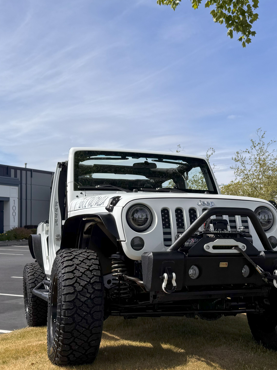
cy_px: 224
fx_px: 480
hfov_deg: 31.9
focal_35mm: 45
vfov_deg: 41.9
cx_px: 188
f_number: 1.78
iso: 80
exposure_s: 1/5348
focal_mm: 6.76
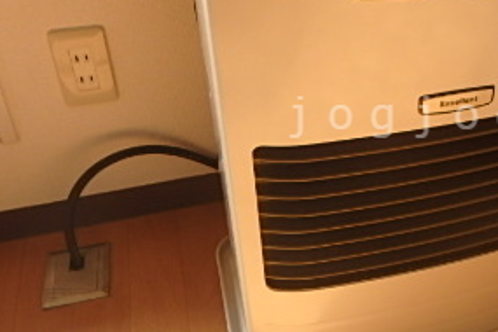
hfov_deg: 38.6
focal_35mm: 49
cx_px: 409
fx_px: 678
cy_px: 117
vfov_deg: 27.4
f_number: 3.5
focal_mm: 3.7
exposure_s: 1/60
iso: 125
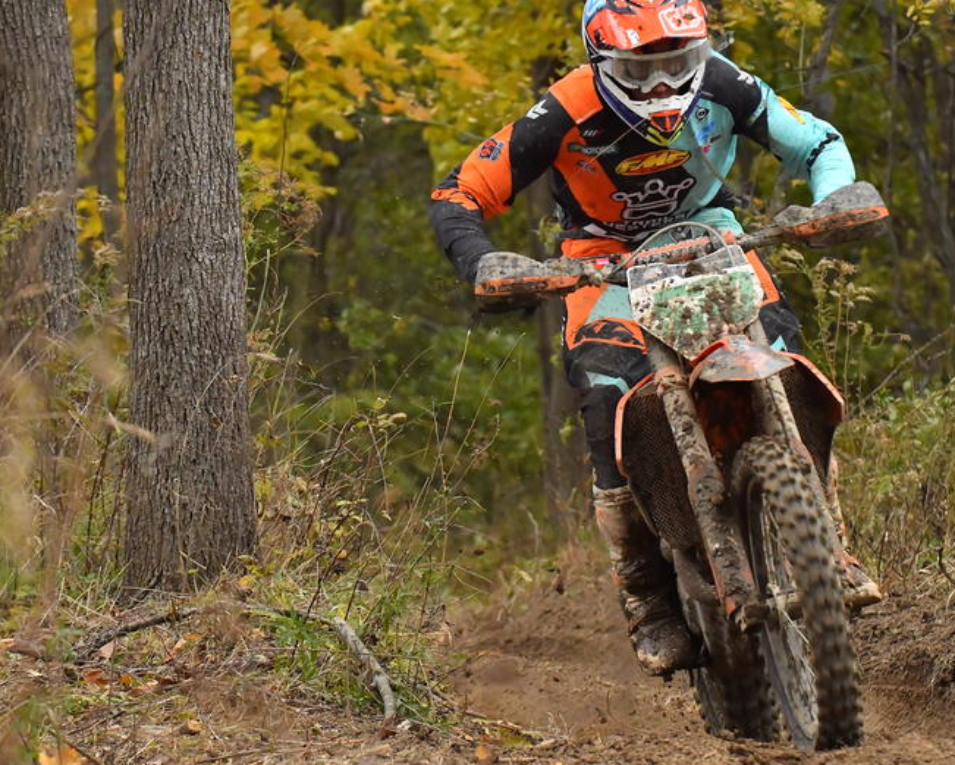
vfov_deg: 6.1
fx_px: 7152
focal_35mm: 253
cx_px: 642
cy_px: 426
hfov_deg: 7.6
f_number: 5
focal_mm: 120
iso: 2000
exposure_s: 1/1250
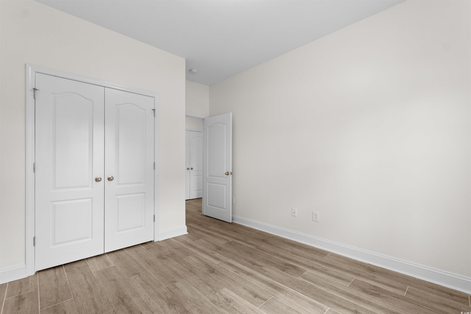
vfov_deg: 77.3
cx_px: 236
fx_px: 196
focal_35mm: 15
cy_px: 157
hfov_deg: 100.4
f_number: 4.5
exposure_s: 1/2
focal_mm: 10
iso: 100
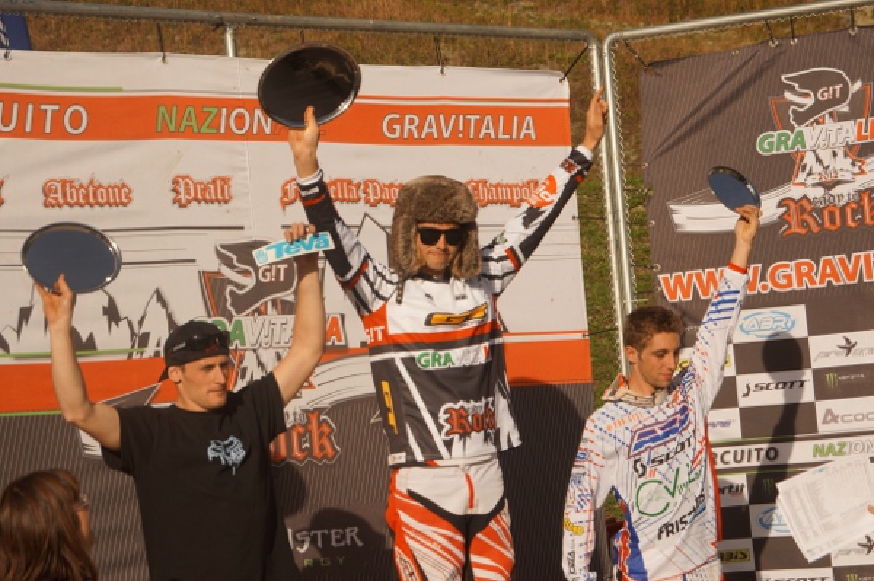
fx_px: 2474
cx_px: 437
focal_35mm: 102
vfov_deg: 13.4
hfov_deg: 20.0
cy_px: 290
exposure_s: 1/800
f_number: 6.3
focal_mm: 68
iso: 100
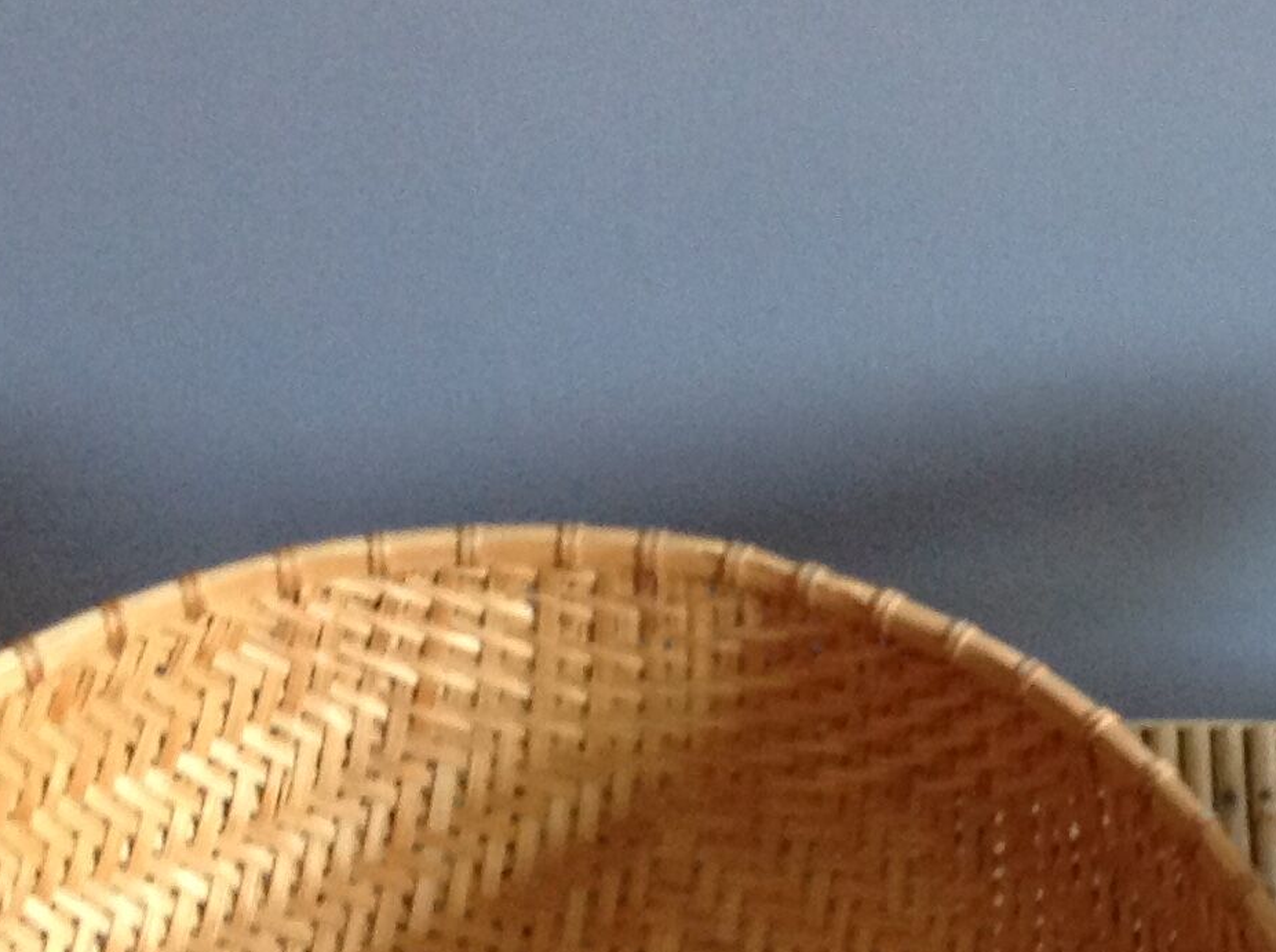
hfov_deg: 19.5
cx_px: 1284
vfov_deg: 14.9
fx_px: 3606
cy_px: 884
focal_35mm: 98
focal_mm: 4.28
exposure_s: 1/15
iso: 200
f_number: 2.4
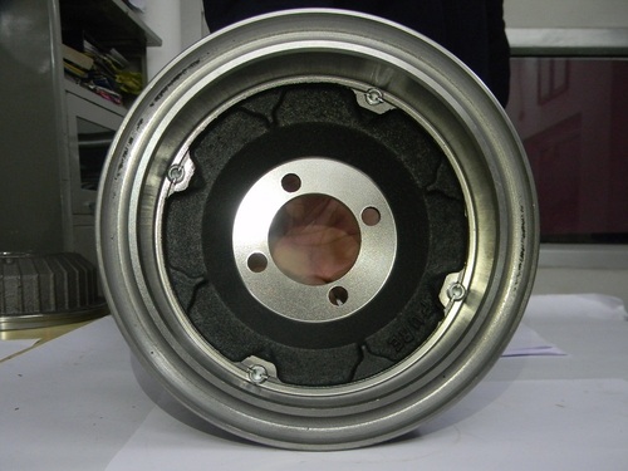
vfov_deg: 39.7
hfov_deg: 51.4
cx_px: 314
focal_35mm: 36
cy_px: 236
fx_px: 653
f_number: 3.7
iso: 326
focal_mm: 6.4
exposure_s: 1/30
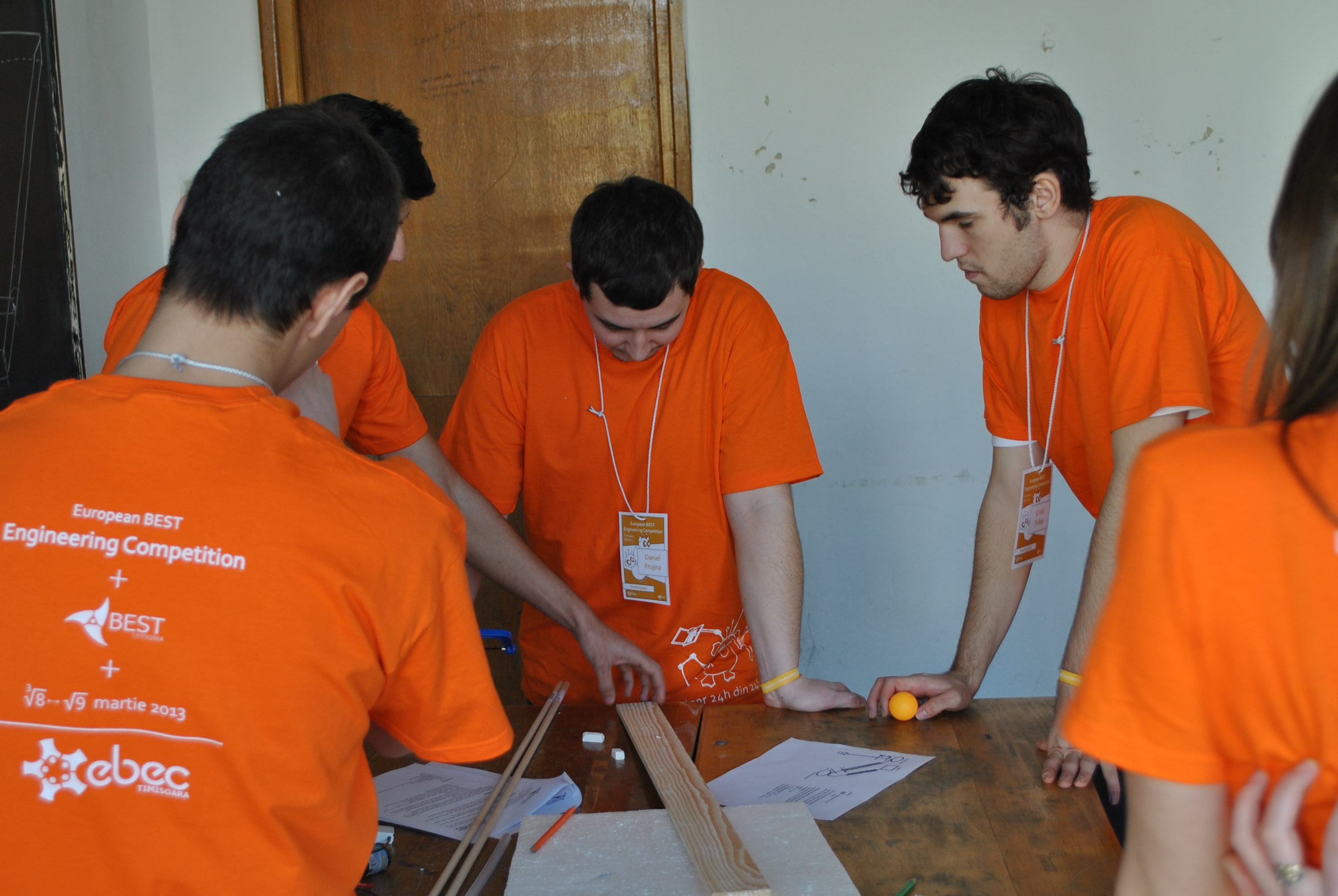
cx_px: 614
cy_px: 529
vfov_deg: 24.0
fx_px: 2108
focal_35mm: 57
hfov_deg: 35.2
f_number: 4.5
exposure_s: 1/40
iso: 200
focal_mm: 29
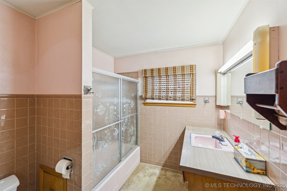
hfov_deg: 101.9
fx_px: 116
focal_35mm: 15
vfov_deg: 78.8
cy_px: 96
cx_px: 144
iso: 400
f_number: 2.8
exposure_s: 1/20
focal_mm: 14.6
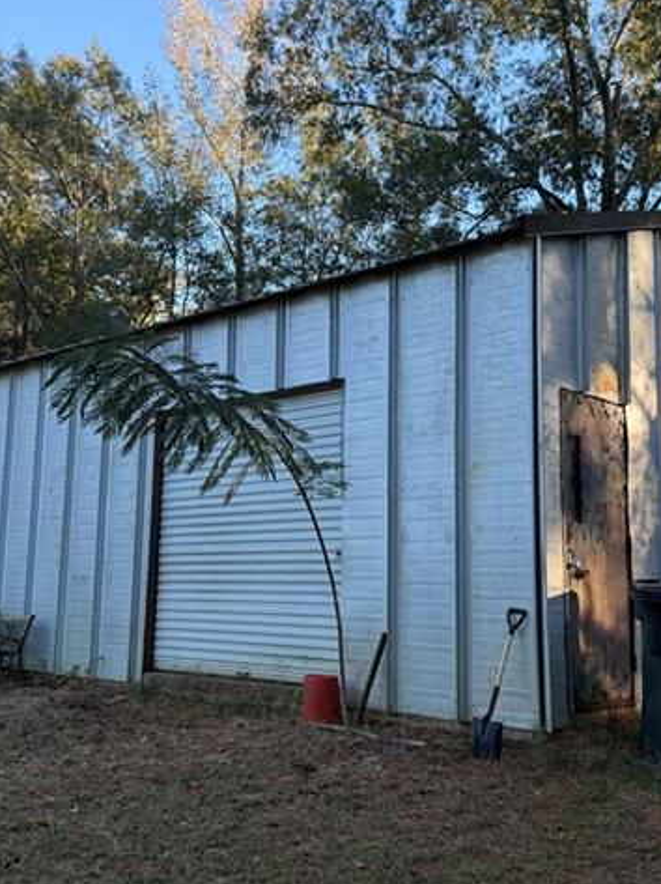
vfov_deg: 47.9
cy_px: 435
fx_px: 994
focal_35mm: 39
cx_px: 323
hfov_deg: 36.8
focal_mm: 6.76
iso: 100
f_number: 1.78
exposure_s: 1/584
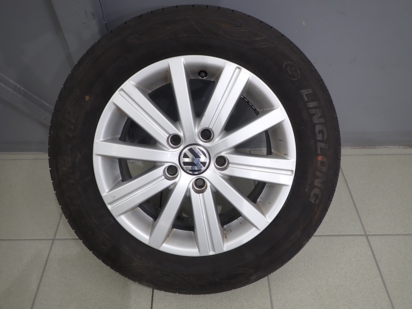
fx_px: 298
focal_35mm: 25
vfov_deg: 54.9
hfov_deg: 69.4
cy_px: 154
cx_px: 206
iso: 160
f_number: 2
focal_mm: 4.5
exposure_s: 1/60
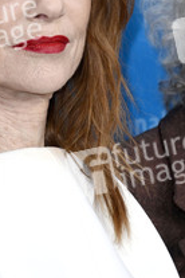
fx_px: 4463
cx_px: 12
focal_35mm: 579
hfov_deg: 2.4
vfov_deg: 3.6
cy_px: 99
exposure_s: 1/250
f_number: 5.6
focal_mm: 300
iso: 1250
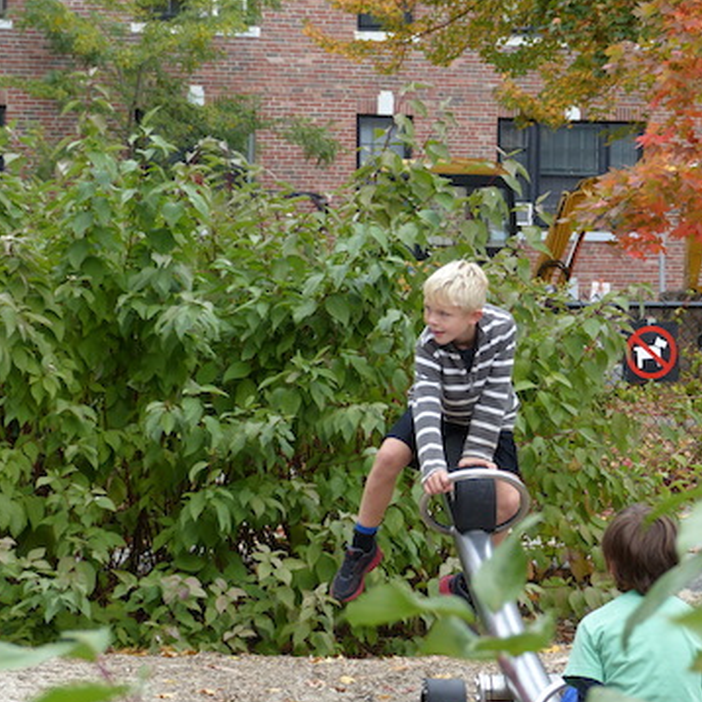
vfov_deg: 10.0
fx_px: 4015
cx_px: 468
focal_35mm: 175
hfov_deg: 10.0
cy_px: 369
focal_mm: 23.9
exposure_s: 1/400
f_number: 2.8
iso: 100
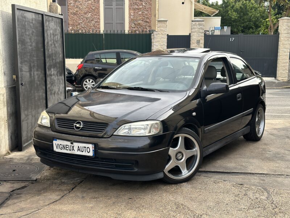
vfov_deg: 30.3
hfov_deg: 39.7
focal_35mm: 48
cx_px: 145
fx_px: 402
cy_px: 109
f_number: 1.78
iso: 64
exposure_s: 1/767
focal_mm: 6.86
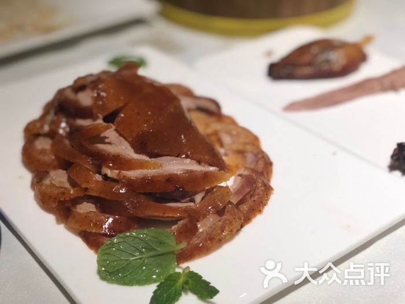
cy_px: 152
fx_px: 667
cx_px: 202
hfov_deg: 33.8
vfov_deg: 25.7
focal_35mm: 57
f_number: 2.8
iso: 160
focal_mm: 6.6
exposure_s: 1/59
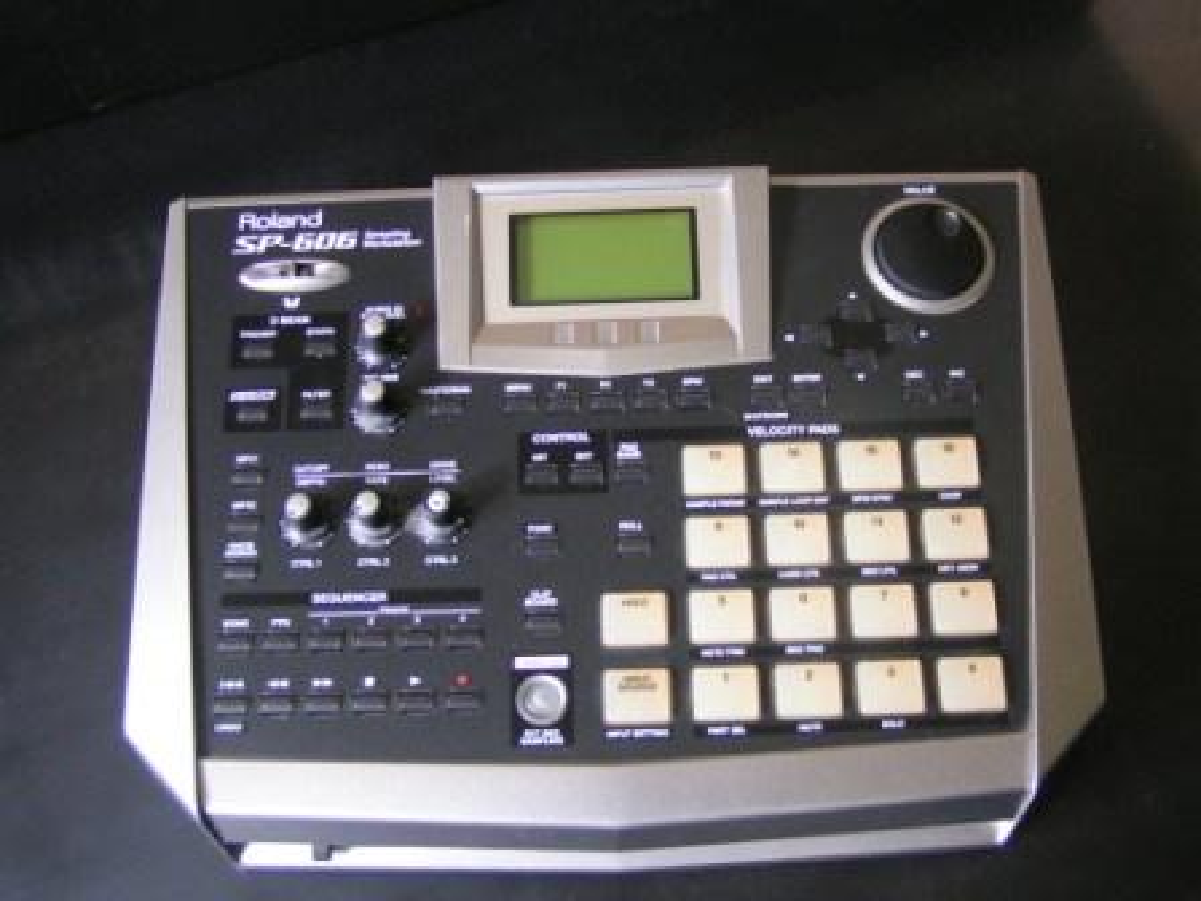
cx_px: 600
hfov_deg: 45.8
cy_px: 450
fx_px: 1422
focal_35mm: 41
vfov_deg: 35.1
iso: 200
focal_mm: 6.3
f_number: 2.8
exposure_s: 1/13
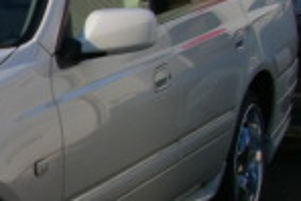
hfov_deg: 12.1
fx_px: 1248
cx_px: -319
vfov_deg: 9.2
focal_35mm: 149
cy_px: 132
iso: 200
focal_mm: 23
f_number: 8
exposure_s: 1/250
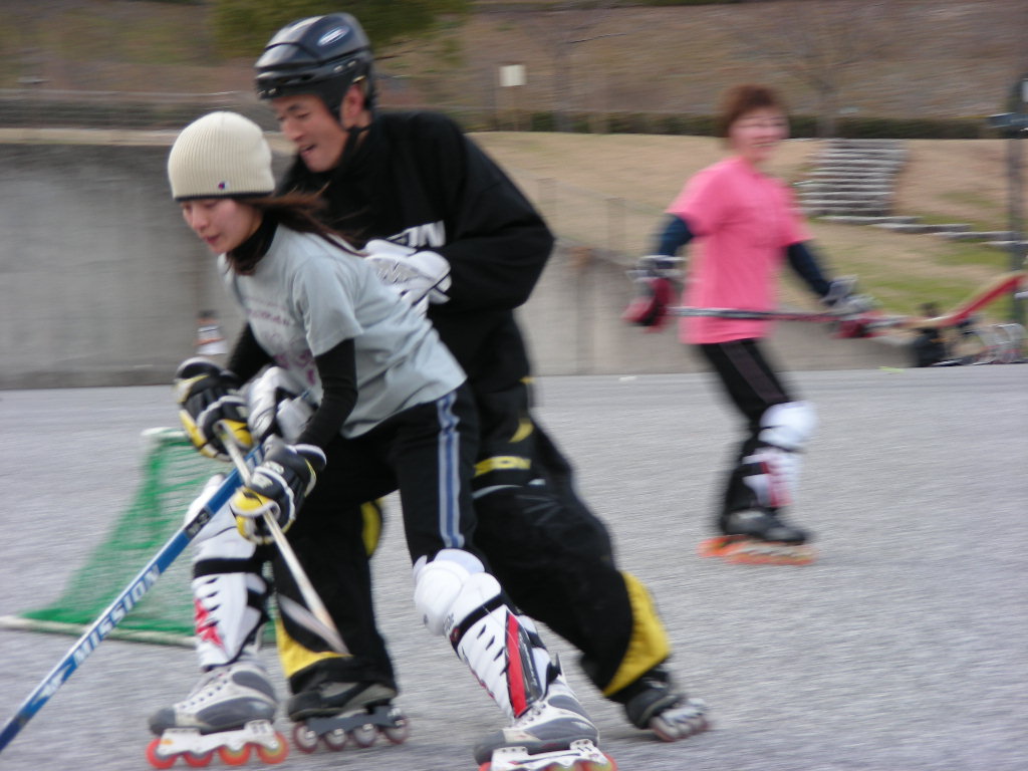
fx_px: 4395
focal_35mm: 148
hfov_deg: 13.3
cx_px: 514
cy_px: 386
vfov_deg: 10.0
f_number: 3.5
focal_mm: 24.7
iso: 50
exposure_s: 1/82.6
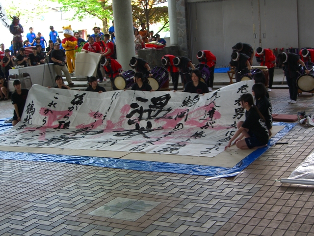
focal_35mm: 57
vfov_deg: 25.7
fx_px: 517
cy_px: 118
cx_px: 157
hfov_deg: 33.8
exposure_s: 1/60
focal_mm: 11.8
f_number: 3.6
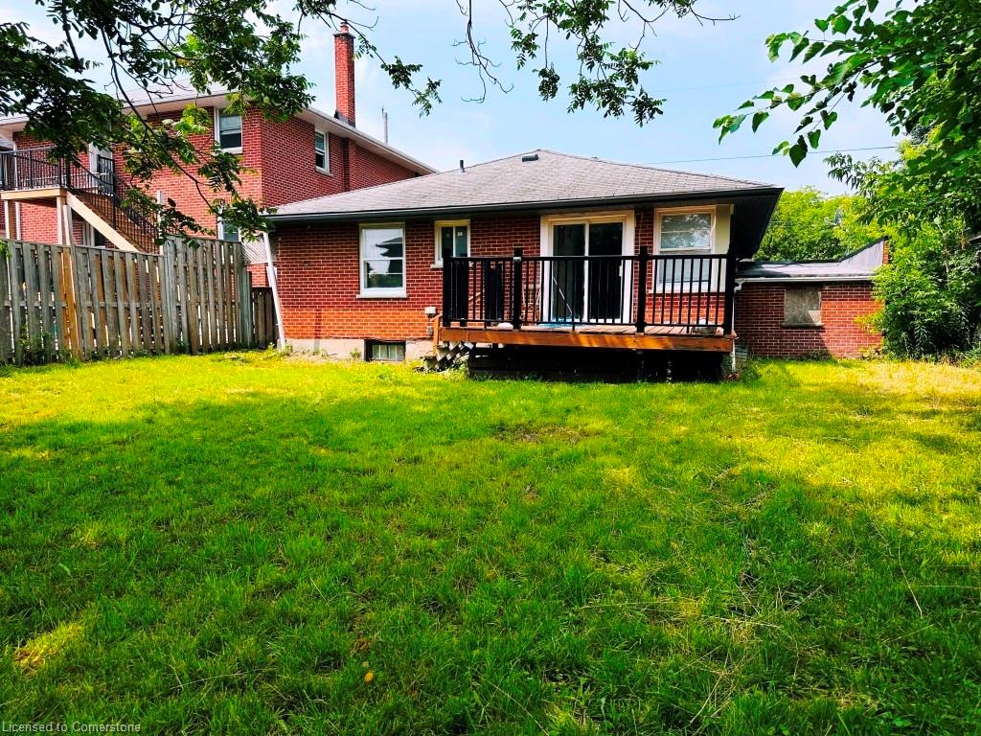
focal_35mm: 24
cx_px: 490
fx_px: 680
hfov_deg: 71.6
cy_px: 368
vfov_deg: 56.8
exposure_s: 1/3356
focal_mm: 6.86
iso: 80
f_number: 1.78
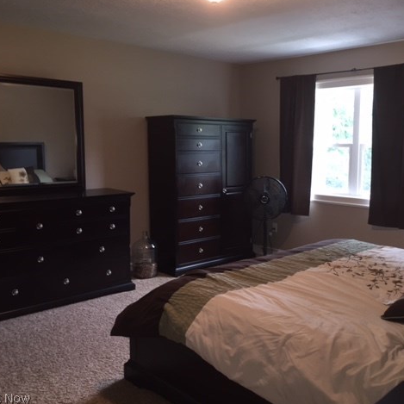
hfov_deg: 46.8
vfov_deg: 47.2
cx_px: 250
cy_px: 201
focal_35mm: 35
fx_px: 462
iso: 80
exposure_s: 1/30
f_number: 2.2
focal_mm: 4.15
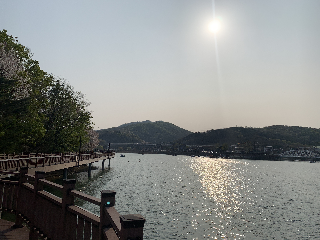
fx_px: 240
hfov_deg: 67.3
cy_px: 120
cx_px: 160
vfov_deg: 53.1
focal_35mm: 26
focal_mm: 4.25
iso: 32
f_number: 1.8
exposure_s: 1/17857
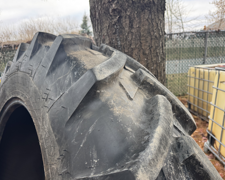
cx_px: 109
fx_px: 166
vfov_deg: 56.8
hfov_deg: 68.1
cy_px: 90
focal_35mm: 25
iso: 125
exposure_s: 1/121
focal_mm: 6.76
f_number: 1.78
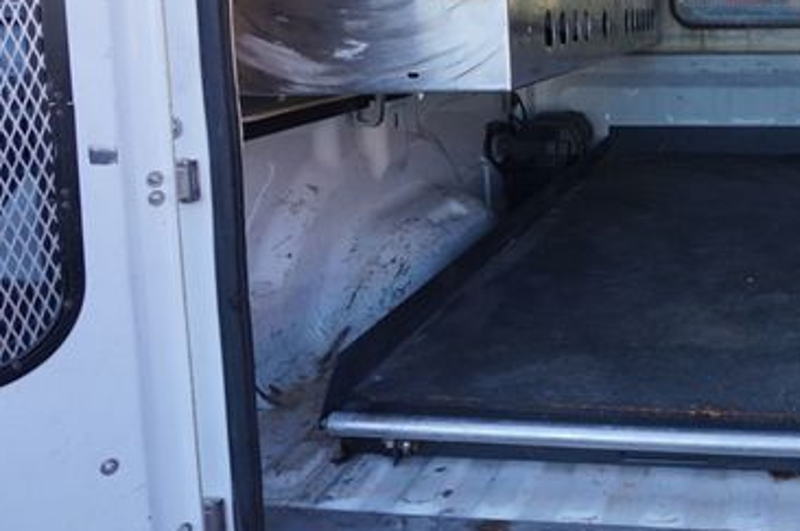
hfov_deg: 43.2
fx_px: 932
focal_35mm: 42
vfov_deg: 31.3
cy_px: 142
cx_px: 691
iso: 100
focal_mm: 16
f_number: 4.5
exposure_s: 1/60
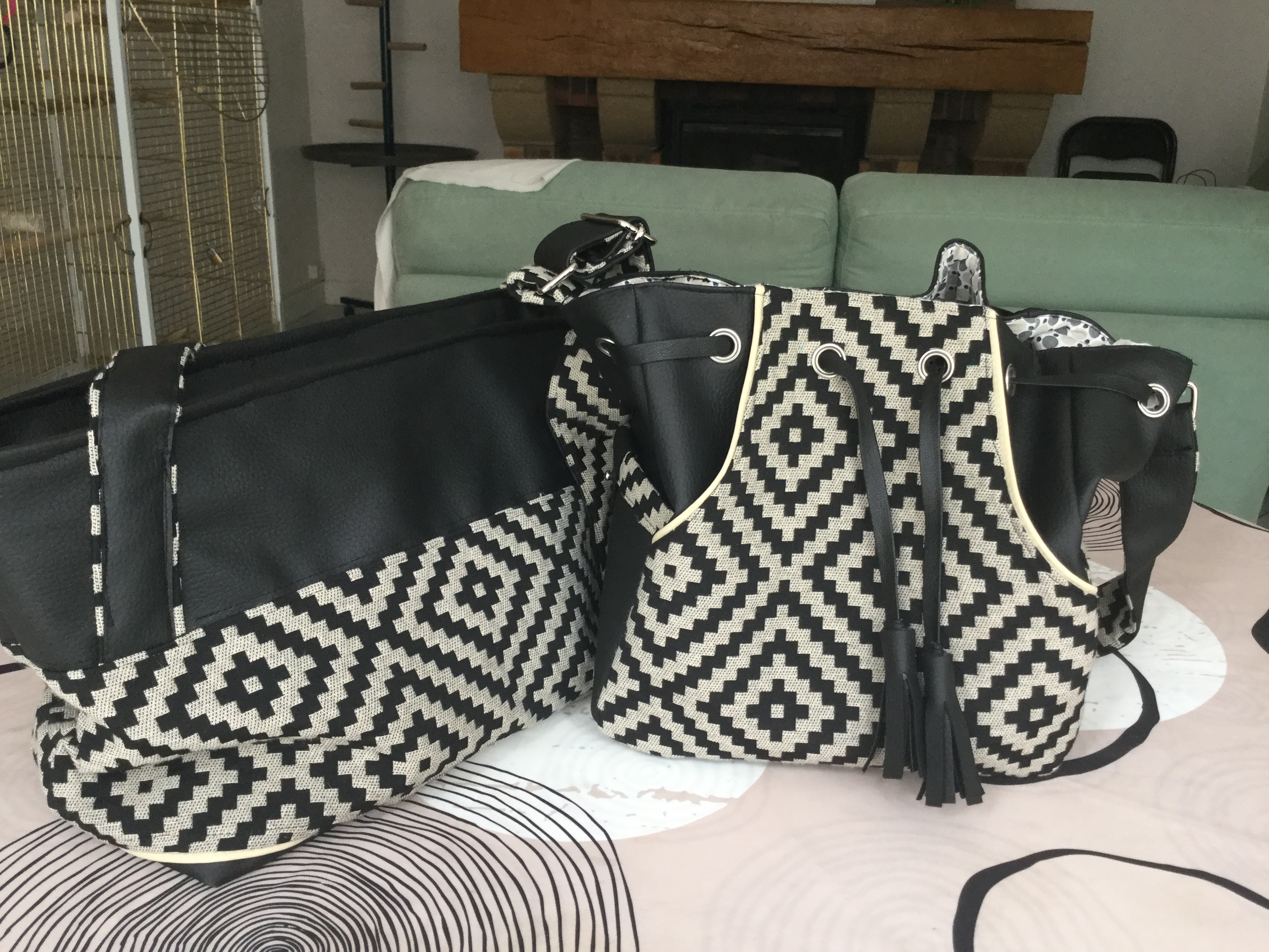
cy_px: 476
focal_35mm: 31
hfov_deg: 58.4
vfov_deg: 45.4
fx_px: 1136
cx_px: 634
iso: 80
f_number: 2.4
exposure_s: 1/33
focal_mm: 3.3
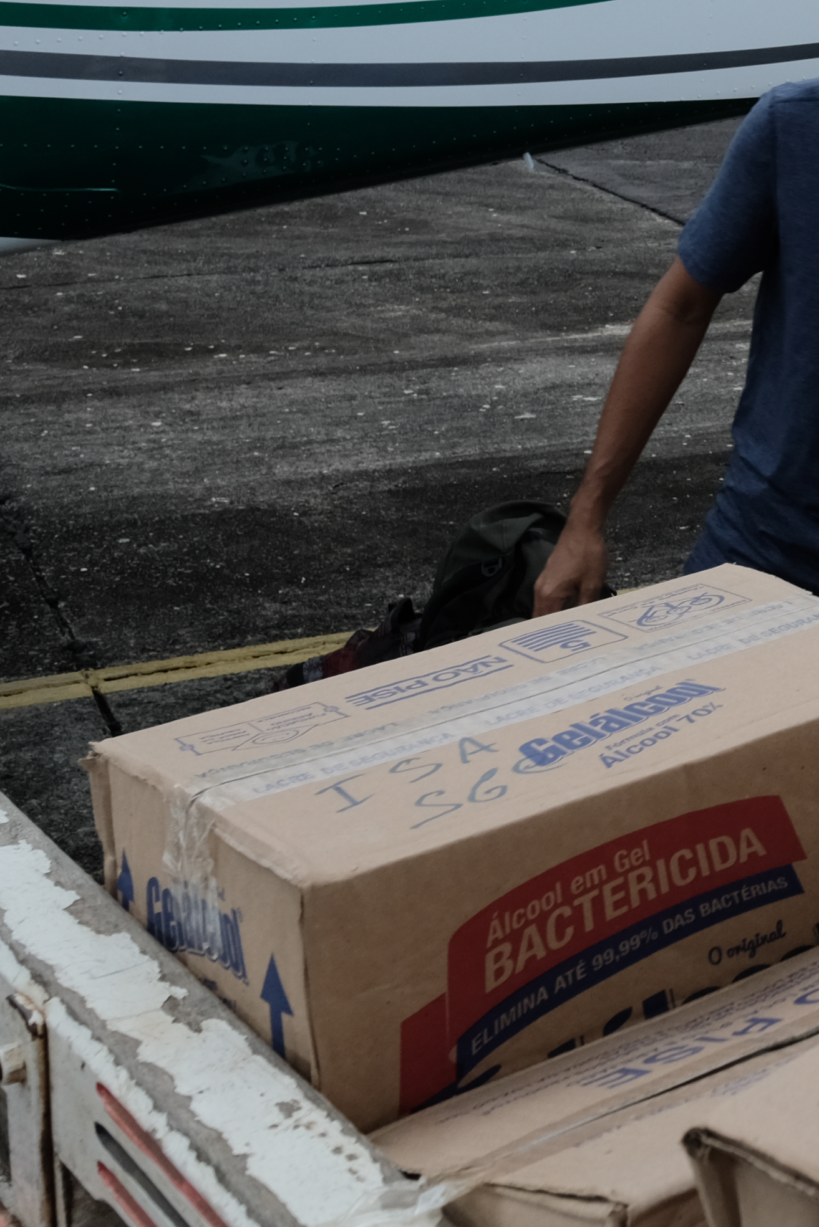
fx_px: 2183
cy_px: 153
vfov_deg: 30.2
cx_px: 1410
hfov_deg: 17.7
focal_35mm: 64
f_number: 7.1
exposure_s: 1/280
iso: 400
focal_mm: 14
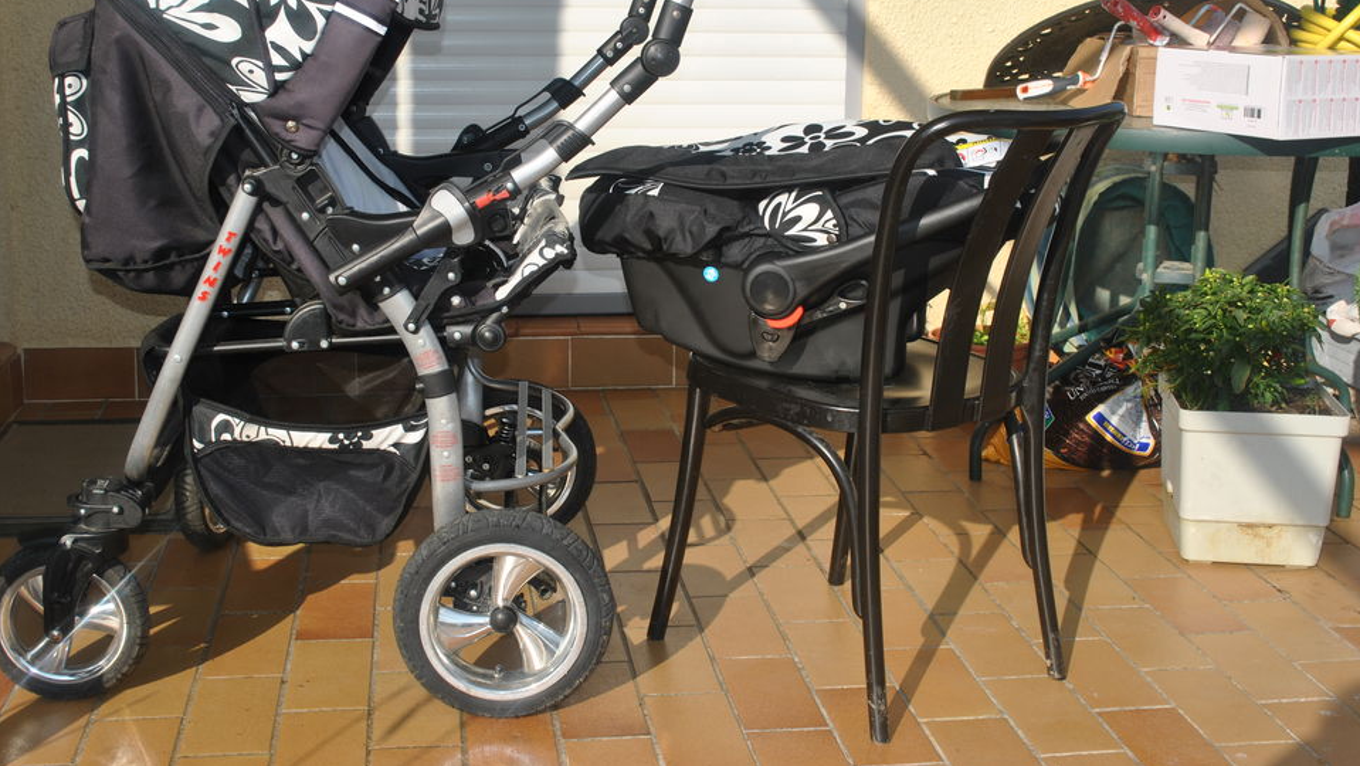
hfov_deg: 43.3
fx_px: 1715
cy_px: 294
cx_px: 662
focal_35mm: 48
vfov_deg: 25.1
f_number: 8
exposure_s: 1/200
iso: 100
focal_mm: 29
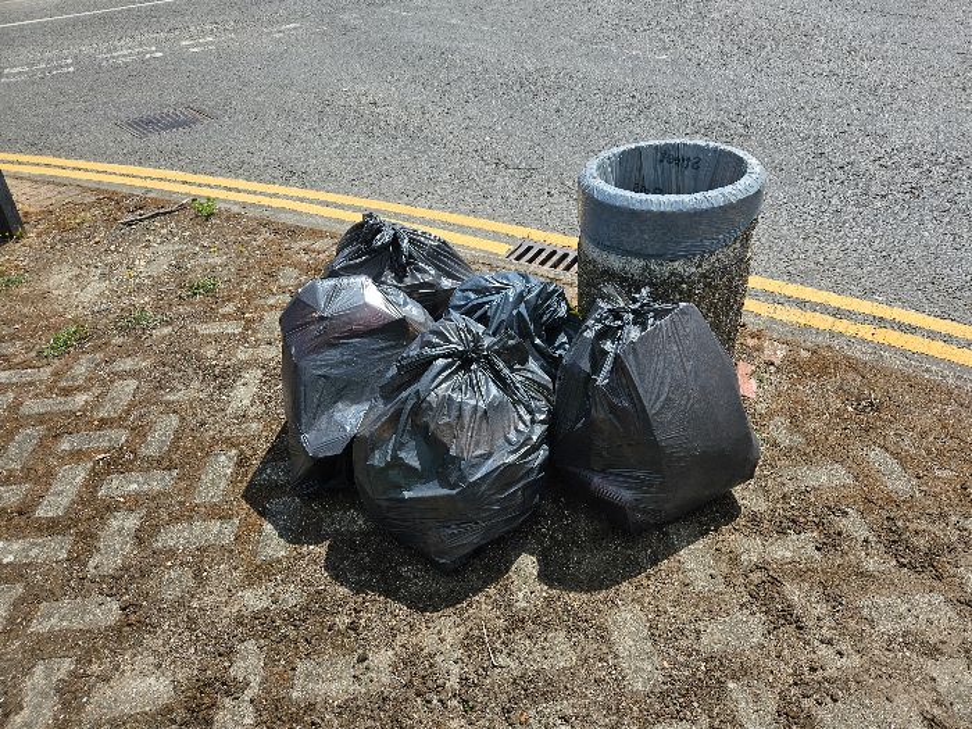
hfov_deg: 73.9
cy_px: 364
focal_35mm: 23
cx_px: 486
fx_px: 646
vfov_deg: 58.9
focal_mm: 5.4
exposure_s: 1/1588
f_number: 1.8
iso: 25
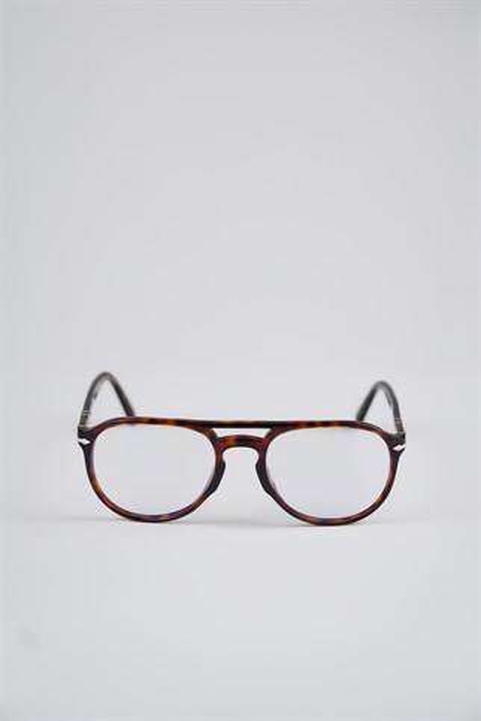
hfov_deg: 11.9
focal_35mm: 116
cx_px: 240
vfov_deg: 17.7
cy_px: 360
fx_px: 2315
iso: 100
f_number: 4.5
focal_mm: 77
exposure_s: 1/125
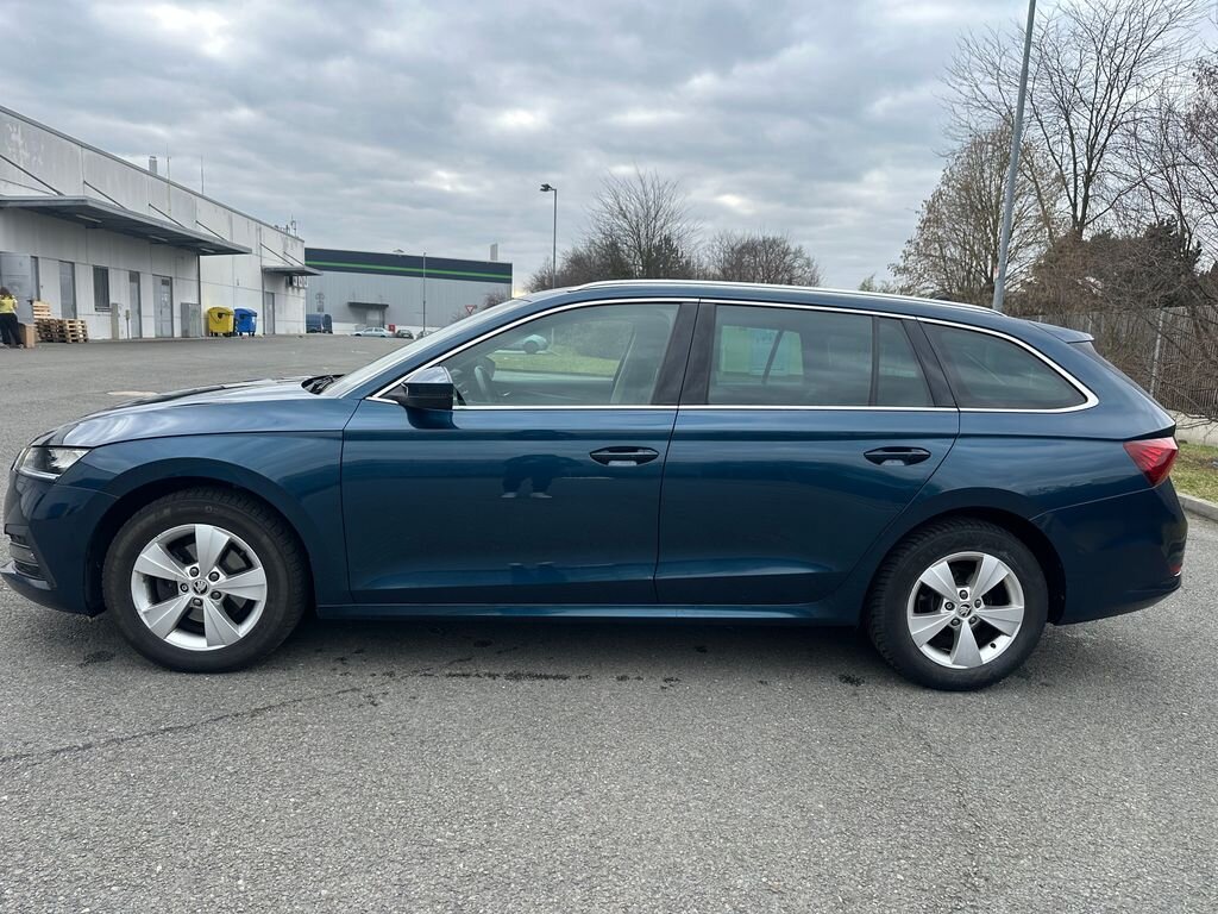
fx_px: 844
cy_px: 457
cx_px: 609
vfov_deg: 56.8
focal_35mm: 24
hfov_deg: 71.6
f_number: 1.78
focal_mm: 6.86
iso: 80
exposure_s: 1/1639
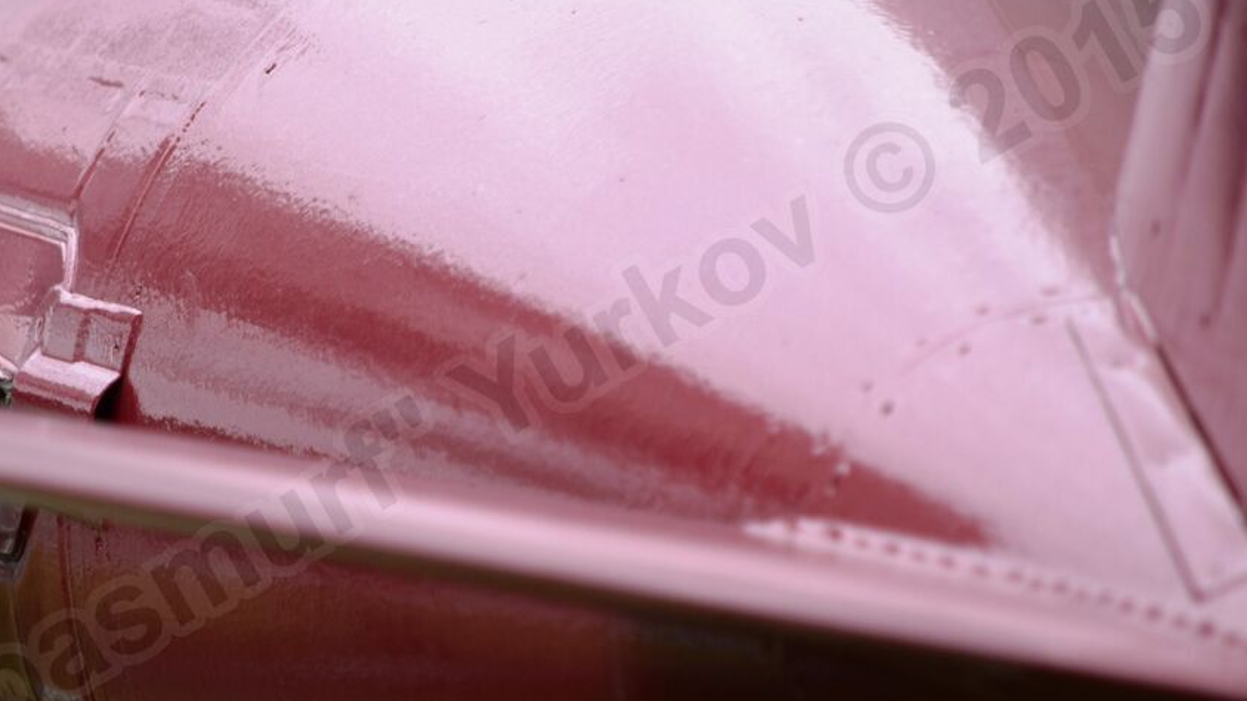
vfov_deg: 1.7
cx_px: 309
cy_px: 332
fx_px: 23673
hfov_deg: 3.0
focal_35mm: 716
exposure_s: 1/500
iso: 200
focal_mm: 300
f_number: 5.6
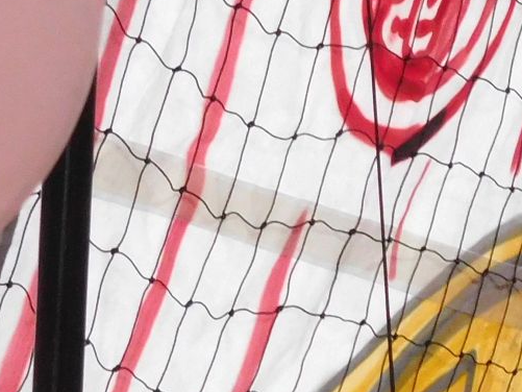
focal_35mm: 447
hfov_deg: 4.4
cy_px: 399
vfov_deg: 3.3
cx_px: 964
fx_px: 6742
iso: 450
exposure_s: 1/60
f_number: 4.9
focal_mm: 20
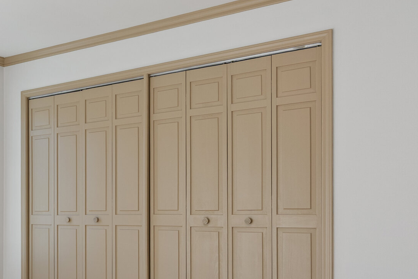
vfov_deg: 27.7
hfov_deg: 36.4
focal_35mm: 48
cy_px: 206
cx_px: -13
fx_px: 557
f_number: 8
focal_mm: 17
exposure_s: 1/20
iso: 320
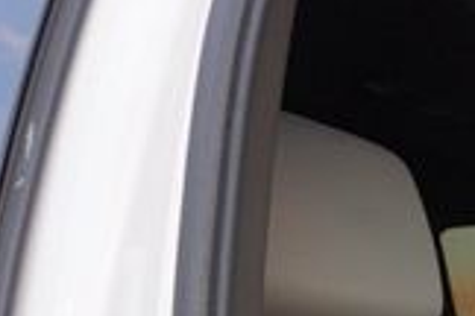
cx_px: 921
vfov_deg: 13.3
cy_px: 524
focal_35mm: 95
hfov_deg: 16.7
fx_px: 1253
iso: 320
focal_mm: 16
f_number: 4
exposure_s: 1/60
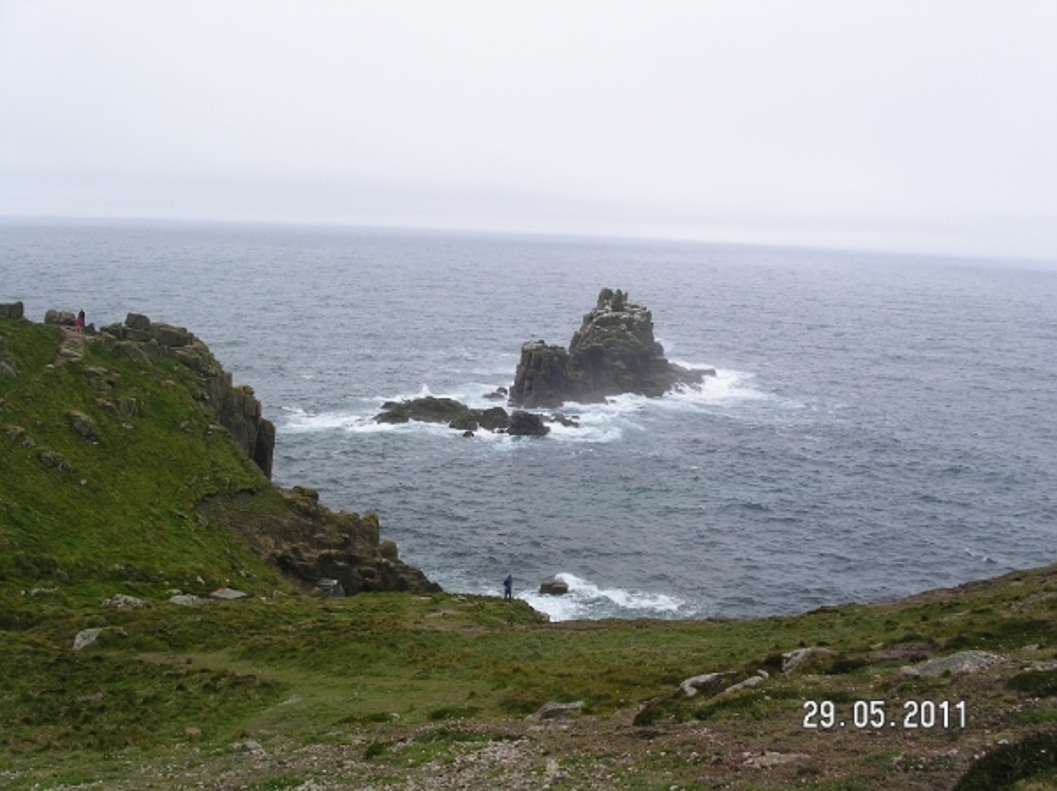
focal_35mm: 38
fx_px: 1159
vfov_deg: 37.7
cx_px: 528
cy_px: 396
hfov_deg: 49.0
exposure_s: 1/350
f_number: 5.6
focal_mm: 7.8
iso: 100
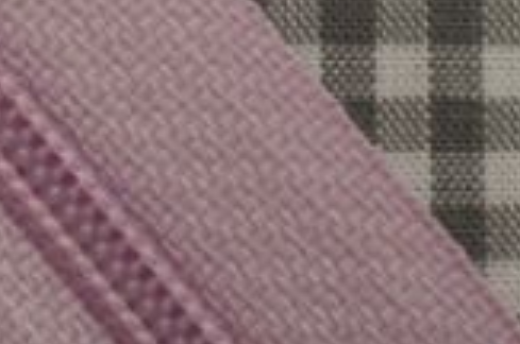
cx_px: -278
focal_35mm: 295
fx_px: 4253
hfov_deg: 6.9
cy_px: -177
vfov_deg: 4.6
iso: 640
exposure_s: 1/60
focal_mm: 40
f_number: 5.3
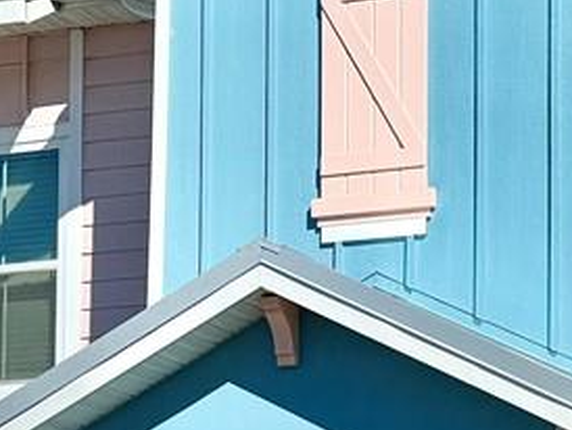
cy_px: 495
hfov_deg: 14.1
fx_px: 2315
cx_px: 361
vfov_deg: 10.5
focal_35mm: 140
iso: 80
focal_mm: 6.76
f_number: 1.78
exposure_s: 1/11905
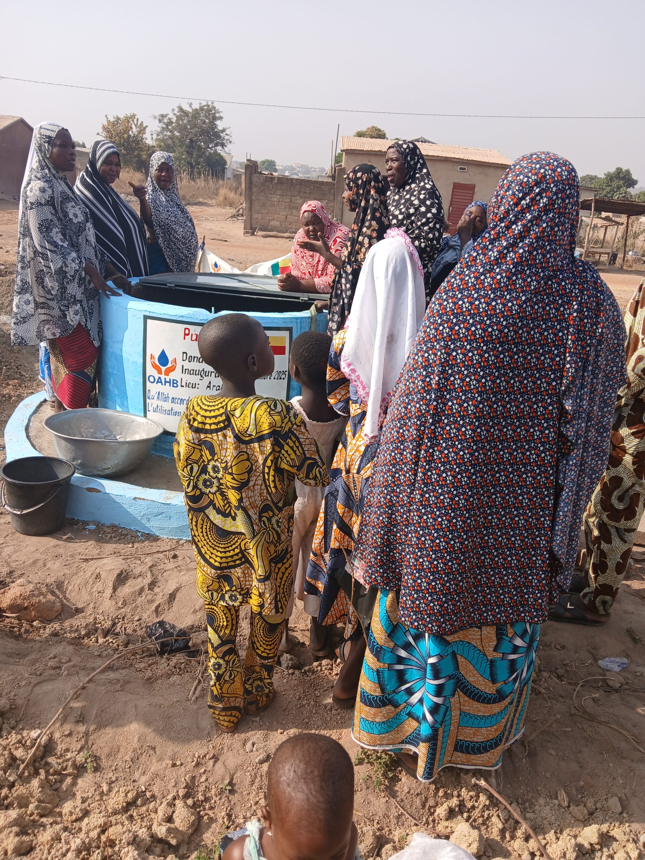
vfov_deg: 67.3
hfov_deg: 53.1
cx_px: 322
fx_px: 646
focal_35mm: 26
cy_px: 430
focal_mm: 3.98
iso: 20
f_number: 1.8
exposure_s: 1/385
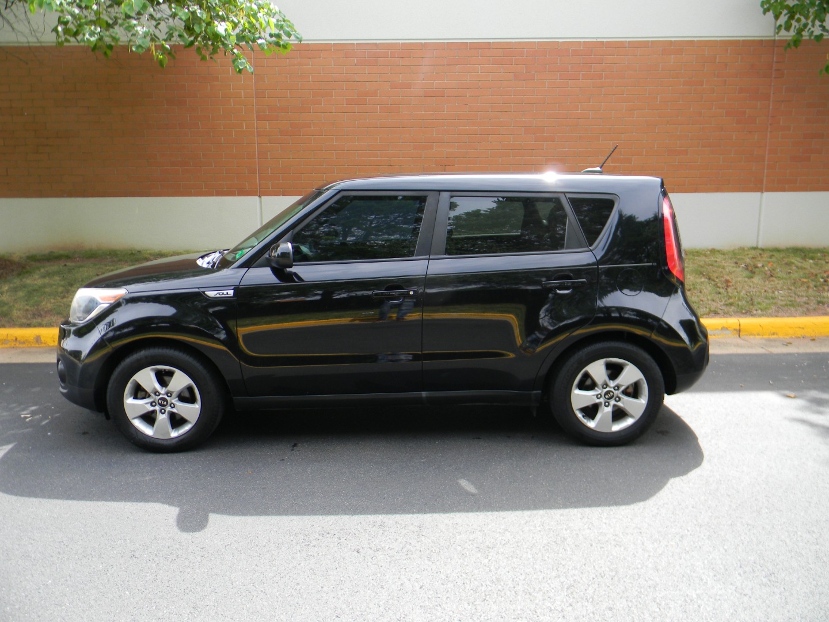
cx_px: 414
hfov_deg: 63.4
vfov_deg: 49.7
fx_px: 671
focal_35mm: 28
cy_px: 311
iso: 80
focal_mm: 5
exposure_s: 1/174
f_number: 3.5
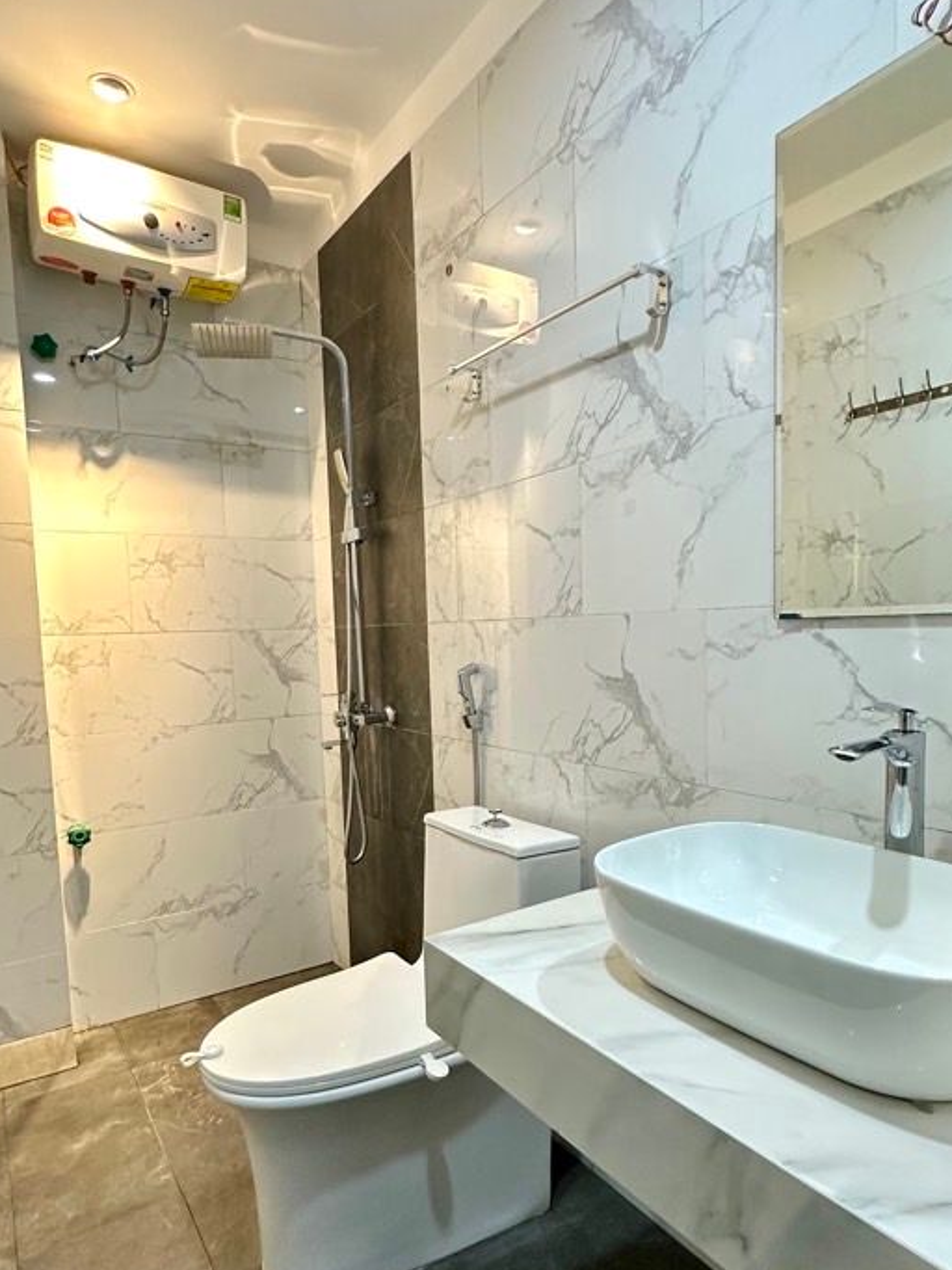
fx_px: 770
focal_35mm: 21
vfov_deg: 78.8
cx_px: 457
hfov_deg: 63.4
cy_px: 690
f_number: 2.2
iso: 320
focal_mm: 2.22
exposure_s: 1/50
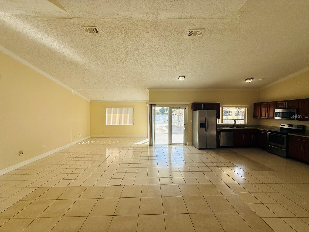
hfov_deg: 102.1
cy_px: 116
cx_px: 154
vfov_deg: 85.7
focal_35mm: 14
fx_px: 125
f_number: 2.2
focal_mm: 2.22
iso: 64
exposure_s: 1/574
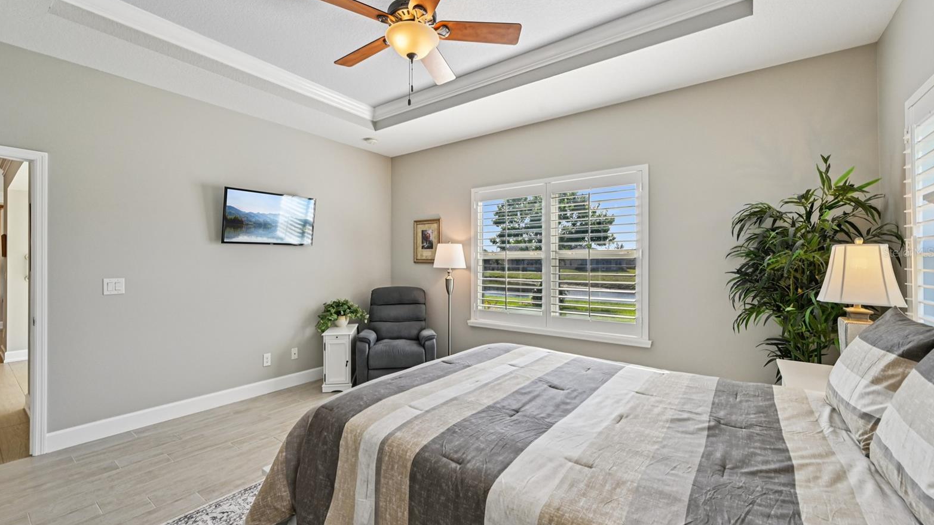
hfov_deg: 103.0
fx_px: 371
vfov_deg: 70.5
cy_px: 252
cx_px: 458
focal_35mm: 15
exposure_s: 1/400
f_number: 8
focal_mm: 14
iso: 400
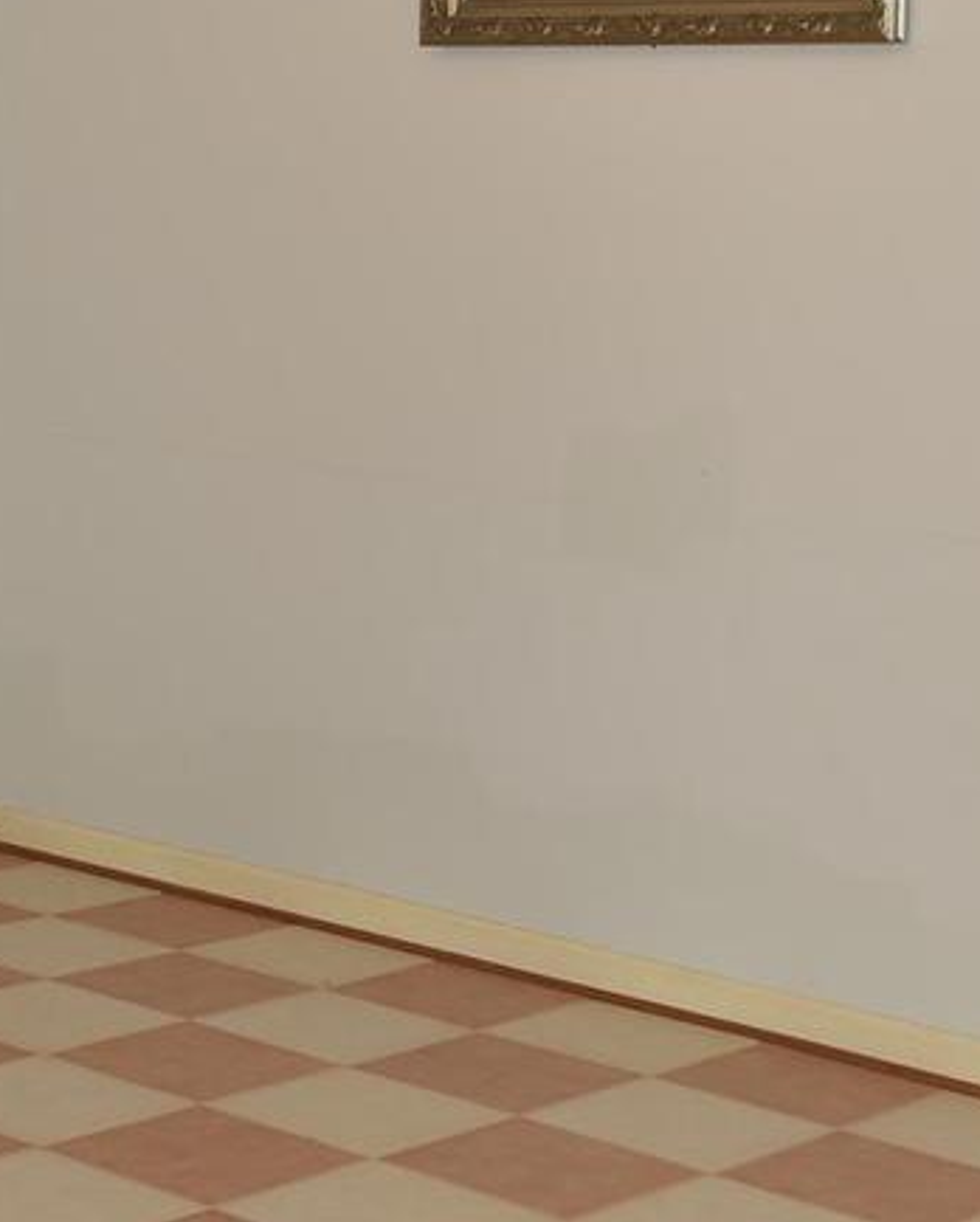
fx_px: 3041
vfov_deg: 22.7
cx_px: -65
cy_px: 459
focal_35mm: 84
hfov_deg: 17.7
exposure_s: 1/60
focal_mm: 18
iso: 200
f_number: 5
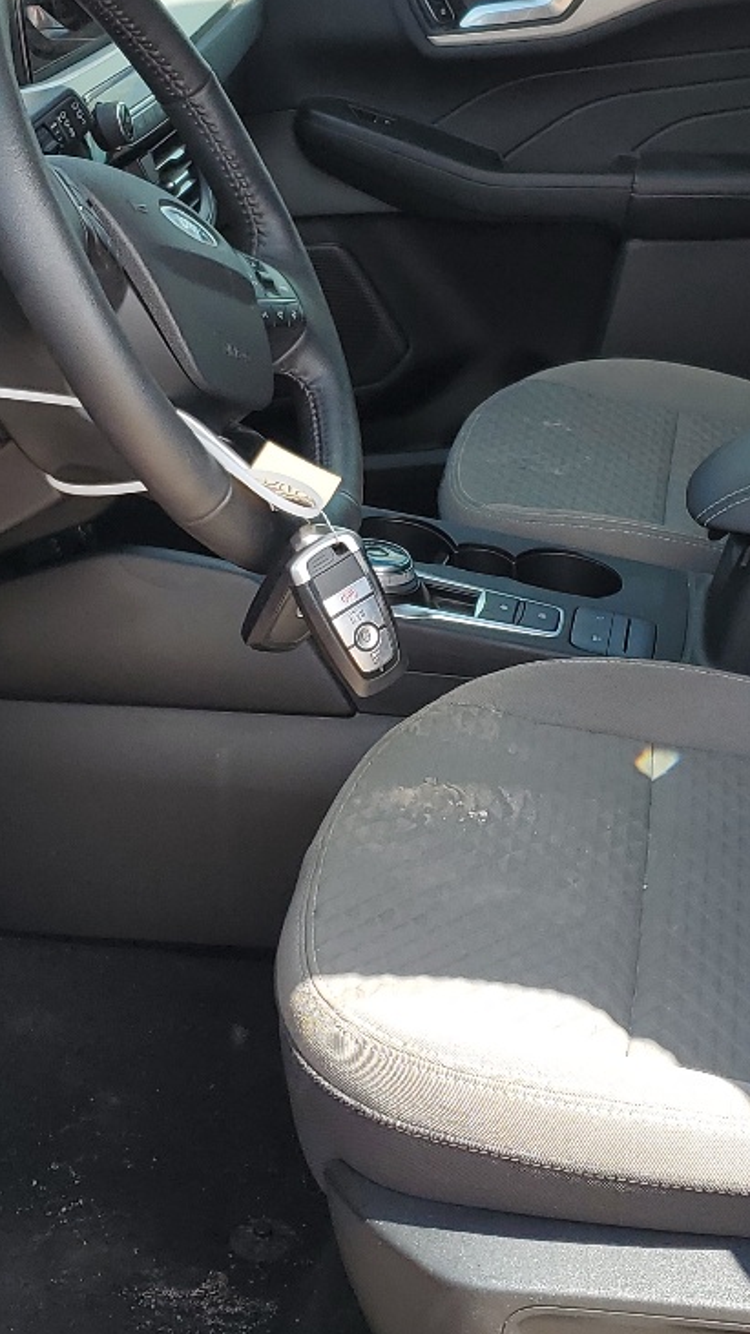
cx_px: 372
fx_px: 2193
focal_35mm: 62
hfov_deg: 19.4
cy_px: 589
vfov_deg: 33.8
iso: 50
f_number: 1.5
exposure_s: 1/476
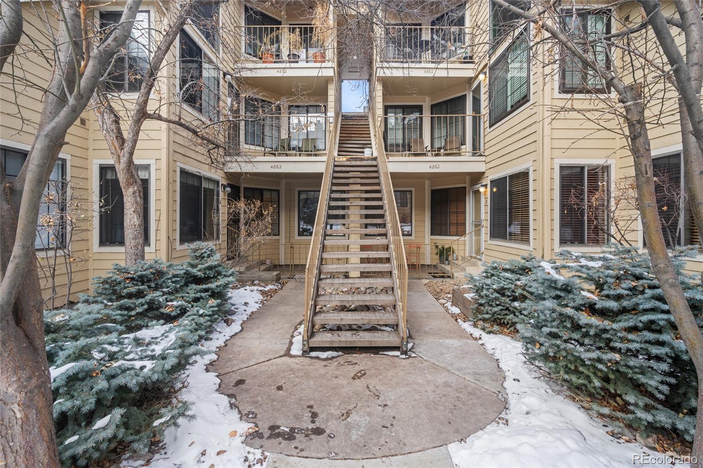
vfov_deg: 73.7
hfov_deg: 96.7
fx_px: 312
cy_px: 234
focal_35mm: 16
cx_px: 352
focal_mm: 16
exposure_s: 1/80
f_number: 8
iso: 400
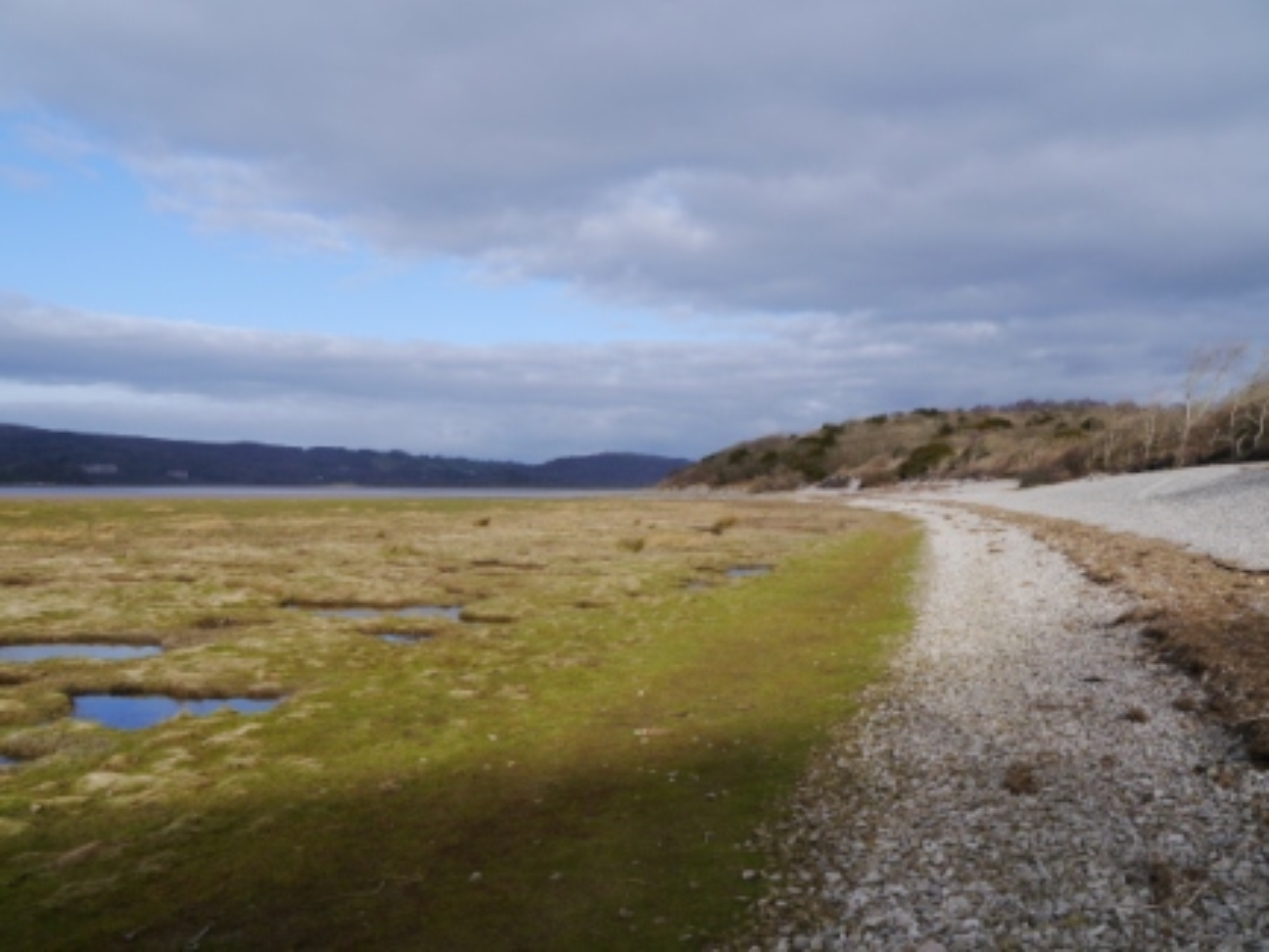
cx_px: 634
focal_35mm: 28
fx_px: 1026
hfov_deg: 63.4
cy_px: 476
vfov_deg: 49.7
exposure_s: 1/500
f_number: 7.1
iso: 160
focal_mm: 14
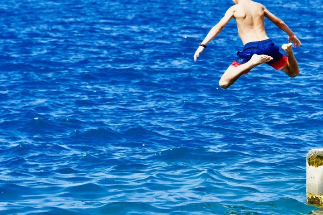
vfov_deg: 4.7
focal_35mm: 289
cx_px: 244
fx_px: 2592
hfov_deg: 7.1
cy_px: 61
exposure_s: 1/1600
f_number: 7.1
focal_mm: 125
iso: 400
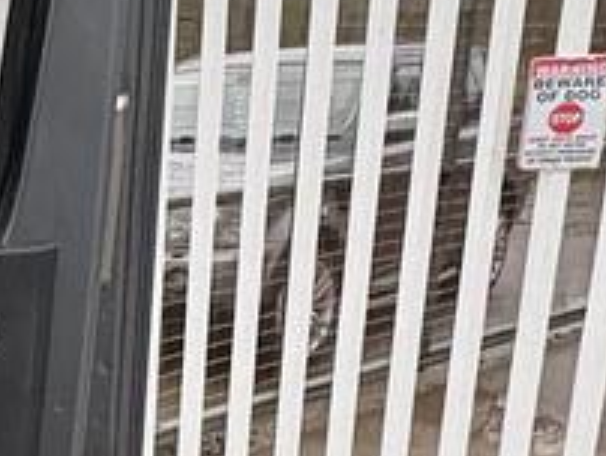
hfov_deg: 25.1
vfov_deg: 23.3
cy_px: 384
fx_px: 1087
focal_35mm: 62
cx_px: -258
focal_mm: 2.22
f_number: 2.2
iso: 160
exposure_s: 1/99
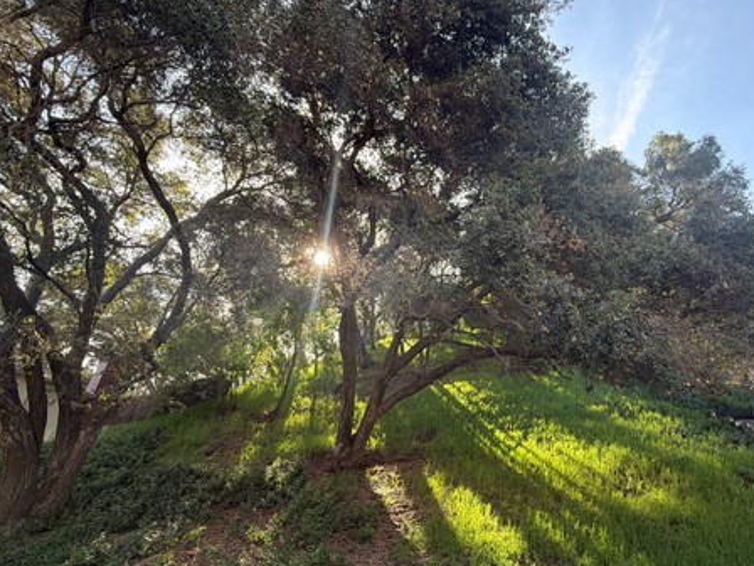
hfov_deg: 80.8
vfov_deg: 66.0
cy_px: 286
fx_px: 436
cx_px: 453
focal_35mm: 20
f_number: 2.2
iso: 50
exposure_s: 1/174
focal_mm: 2.22
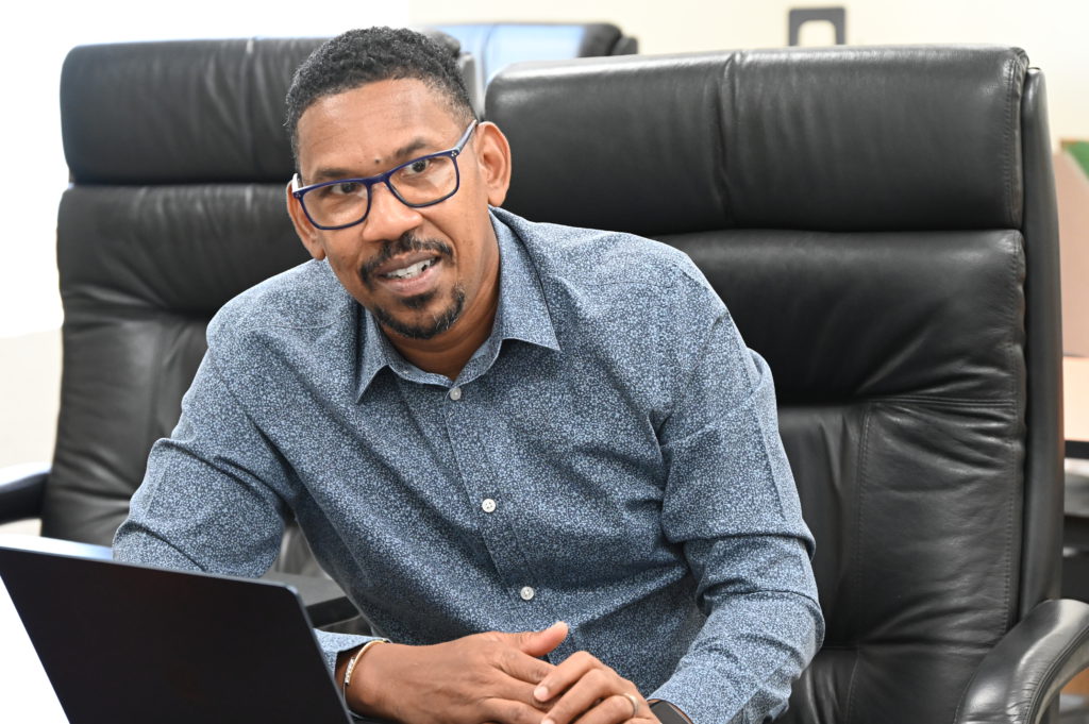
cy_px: 362
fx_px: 3325
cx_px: 544
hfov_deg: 18.6
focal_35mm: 110
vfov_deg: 12.4
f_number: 6.3
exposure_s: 1/60
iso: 4000
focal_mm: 110
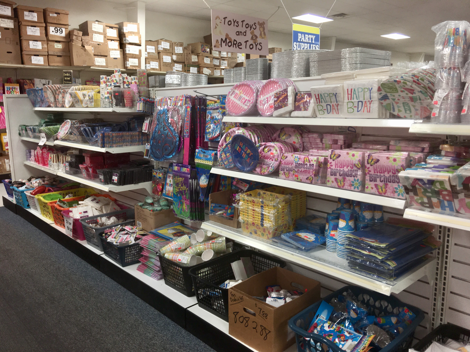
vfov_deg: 48.2
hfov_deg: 61.7
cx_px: 235
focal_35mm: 29
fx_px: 394
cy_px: 176
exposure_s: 1/43
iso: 25
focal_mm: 4.15
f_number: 2.2
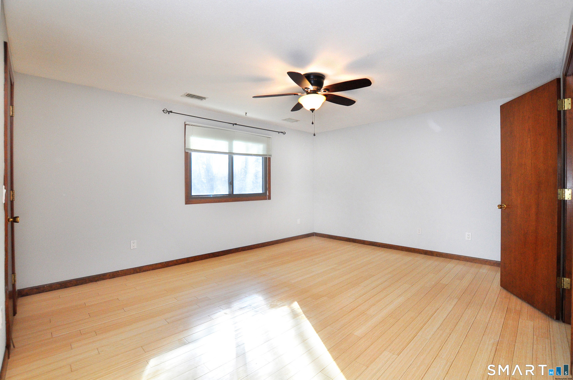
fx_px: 238
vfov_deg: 77.2
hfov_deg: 100.5
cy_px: 190
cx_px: 286
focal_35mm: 15
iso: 800
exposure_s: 1/100
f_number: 5
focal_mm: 10
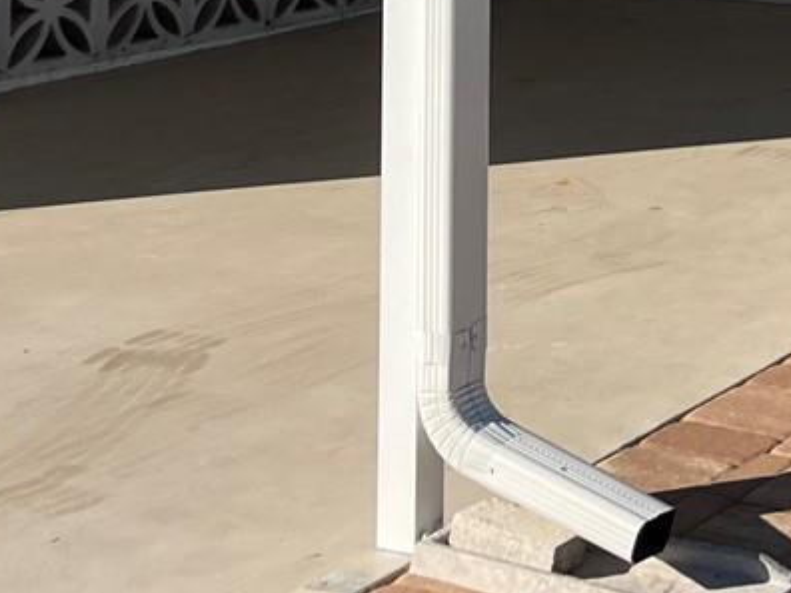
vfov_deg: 13.2
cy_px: -333
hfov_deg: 17.3
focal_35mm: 105
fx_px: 2399
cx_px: 1095
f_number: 1.6
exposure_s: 1/4484
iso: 50
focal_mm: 5.1
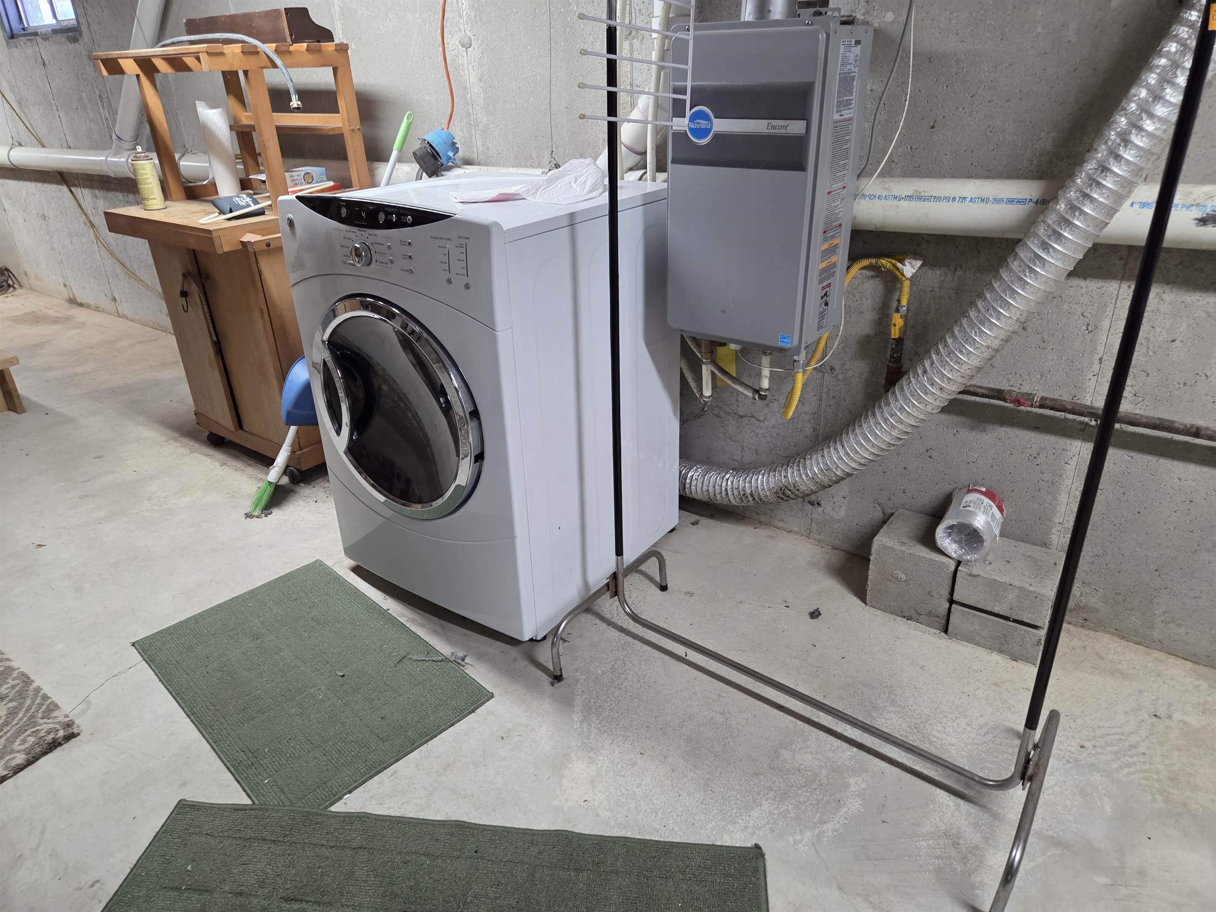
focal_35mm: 23
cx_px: 608
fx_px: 808
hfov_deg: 73.9
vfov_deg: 58.9
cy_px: 456
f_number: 1.8
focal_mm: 5.4
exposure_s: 1/120
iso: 400
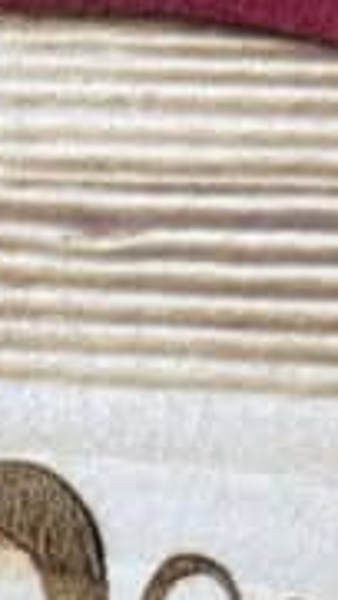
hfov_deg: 3.9
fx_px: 4710
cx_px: -845
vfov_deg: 7.0
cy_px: 1190
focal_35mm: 296
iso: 50
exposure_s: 1/160
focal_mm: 6.76
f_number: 1.78
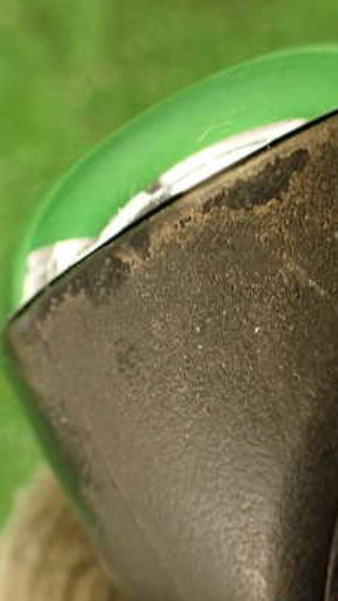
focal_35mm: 52
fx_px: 829
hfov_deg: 22.9
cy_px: 286
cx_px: 232
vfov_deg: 39.9
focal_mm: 5.79
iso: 320
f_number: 2.4
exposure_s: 1/30
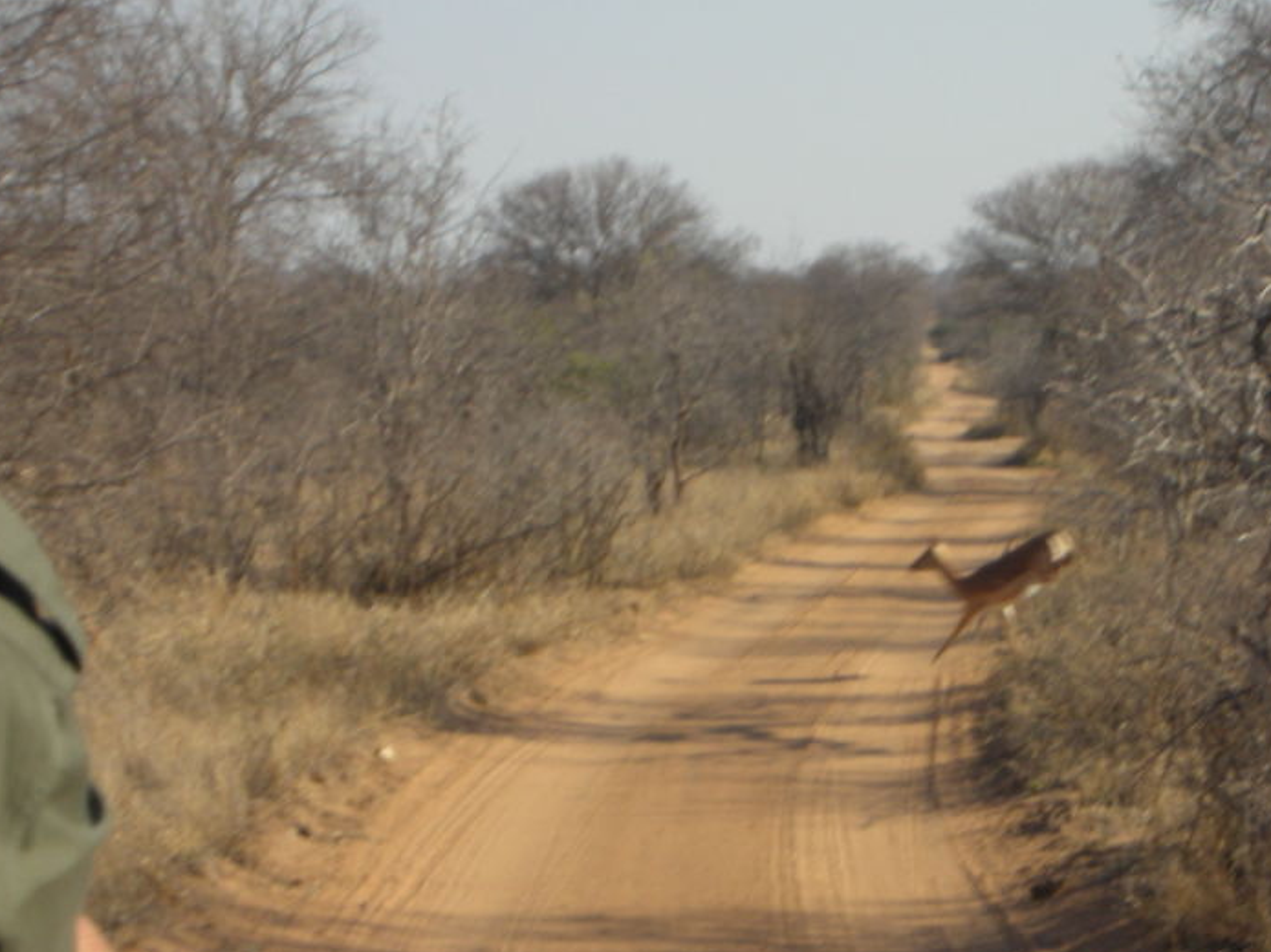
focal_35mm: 155
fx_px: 5689
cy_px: 538
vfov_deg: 9.6
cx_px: 855
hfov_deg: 12.7
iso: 50
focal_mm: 17.4
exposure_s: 1/162
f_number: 5.4
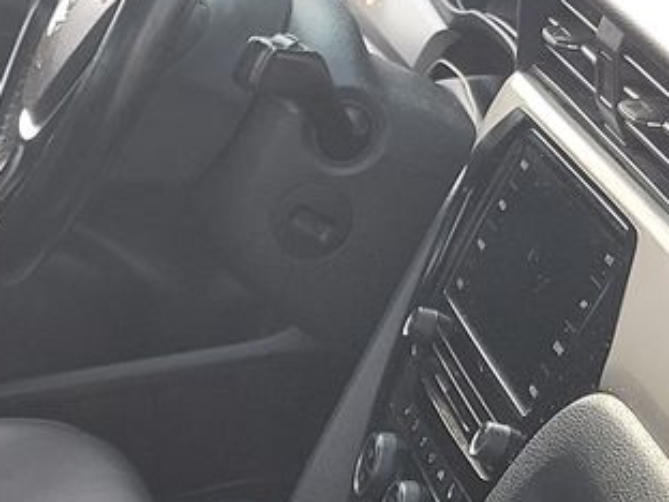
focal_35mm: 123
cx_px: -302
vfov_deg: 11.6
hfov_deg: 15.0
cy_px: 712
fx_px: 2377
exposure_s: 1/119
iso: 55
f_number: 1.8
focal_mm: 6.7
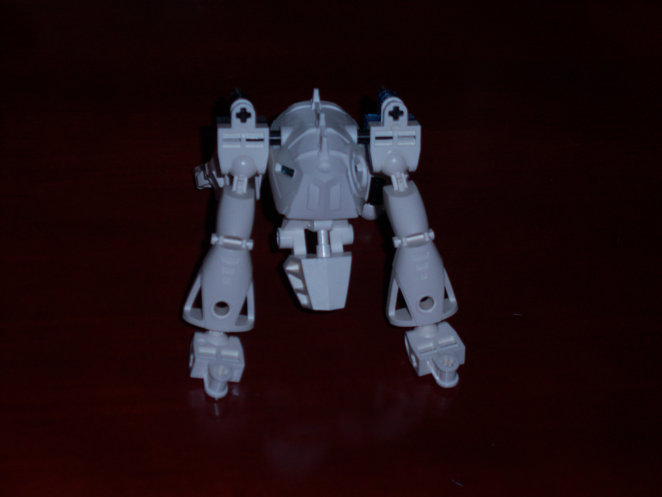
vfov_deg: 13.7
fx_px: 2065
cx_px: 331
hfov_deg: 18.2
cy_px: 248
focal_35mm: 108
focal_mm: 22.5
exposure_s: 1/100
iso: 80
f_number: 4.9
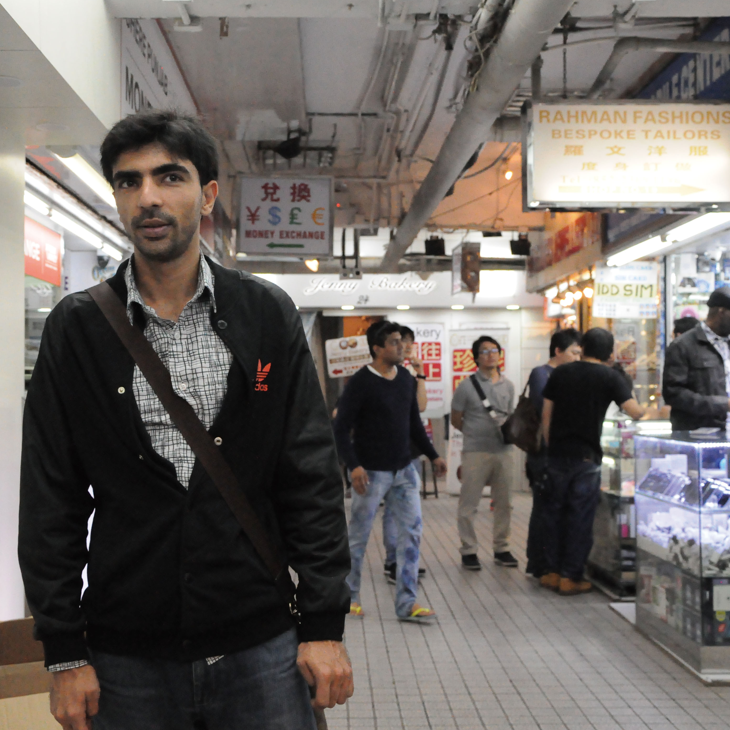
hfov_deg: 36.0
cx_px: 323
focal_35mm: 47
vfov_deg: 36.1
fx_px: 1121
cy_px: 366
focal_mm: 24
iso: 4500
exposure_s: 1/500
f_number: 4
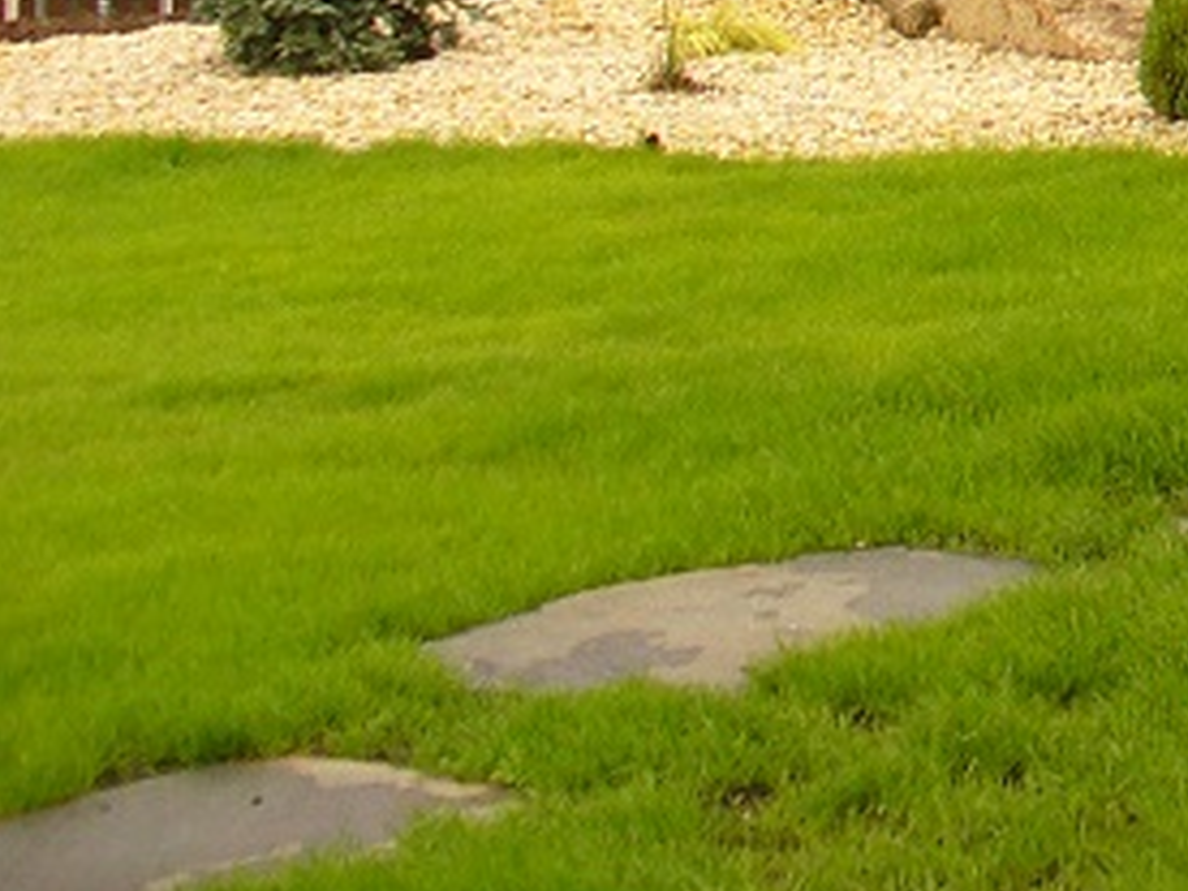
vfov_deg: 10.5
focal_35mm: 134
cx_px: 2109
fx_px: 4599
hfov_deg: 13.3
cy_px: -641
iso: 80
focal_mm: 6.1
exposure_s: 1/250
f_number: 2.8
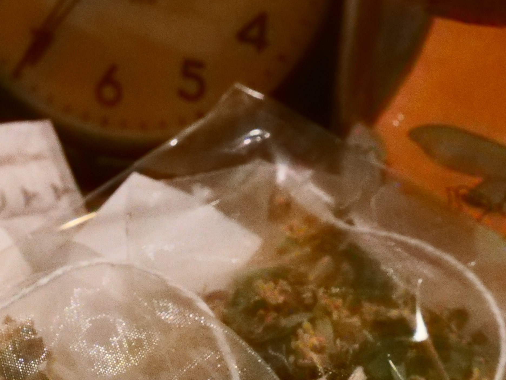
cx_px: -26
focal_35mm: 166
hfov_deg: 11.8
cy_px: 420
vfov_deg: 8.9
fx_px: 2426
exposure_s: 1/60
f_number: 10
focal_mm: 30
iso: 3200
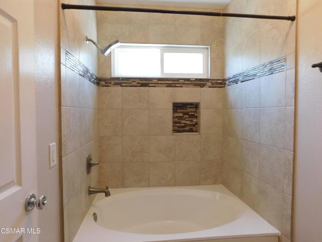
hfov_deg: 73.9
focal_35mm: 23
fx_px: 214
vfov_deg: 58.9
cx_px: 161
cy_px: 121
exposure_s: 1/30
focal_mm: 4
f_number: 3
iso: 180
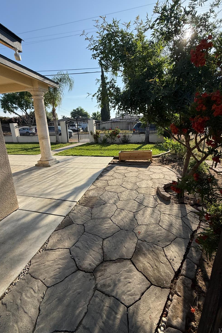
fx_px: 139
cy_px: 164
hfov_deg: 77.3
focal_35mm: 15
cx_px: 109
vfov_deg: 100.4
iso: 80
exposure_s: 1/2165
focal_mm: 2.22
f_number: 2.2
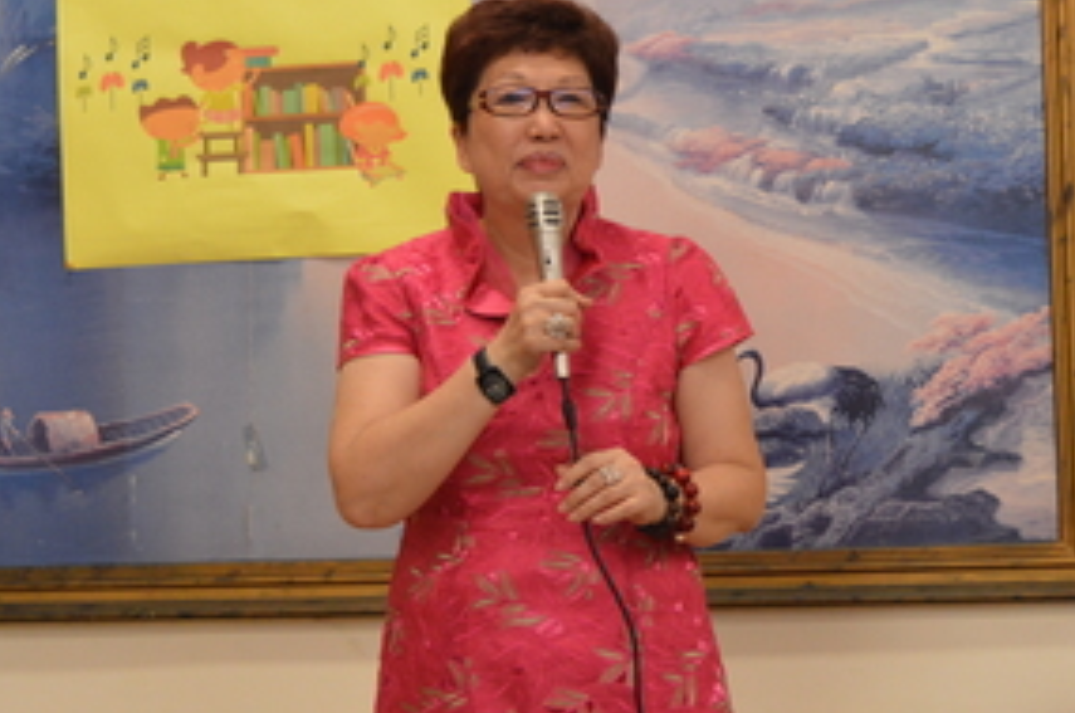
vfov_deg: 11.6
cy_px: 262
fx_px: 3518
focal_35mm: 118
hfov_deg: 17.4
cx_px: 502
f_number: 4.5
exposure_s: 1/60
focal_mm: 32
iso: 720
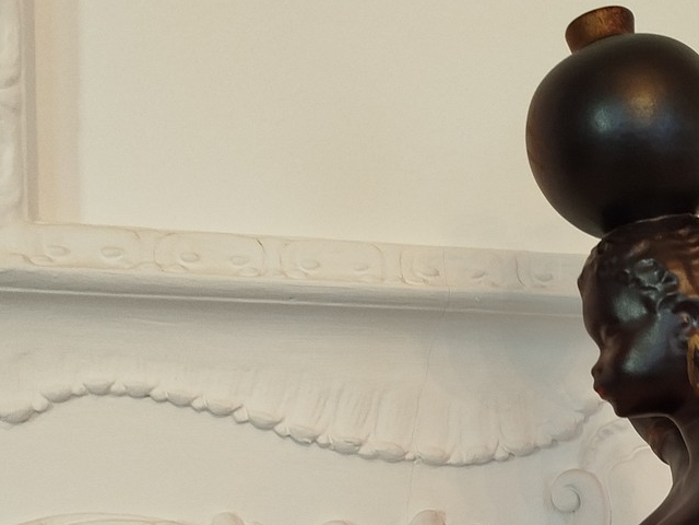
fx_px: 1212
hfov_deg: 30.7
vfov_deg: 22.9
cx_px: 630
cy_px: 583
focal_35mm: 60
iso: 200
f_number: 1.7
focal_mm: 5.31
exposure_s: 1/50
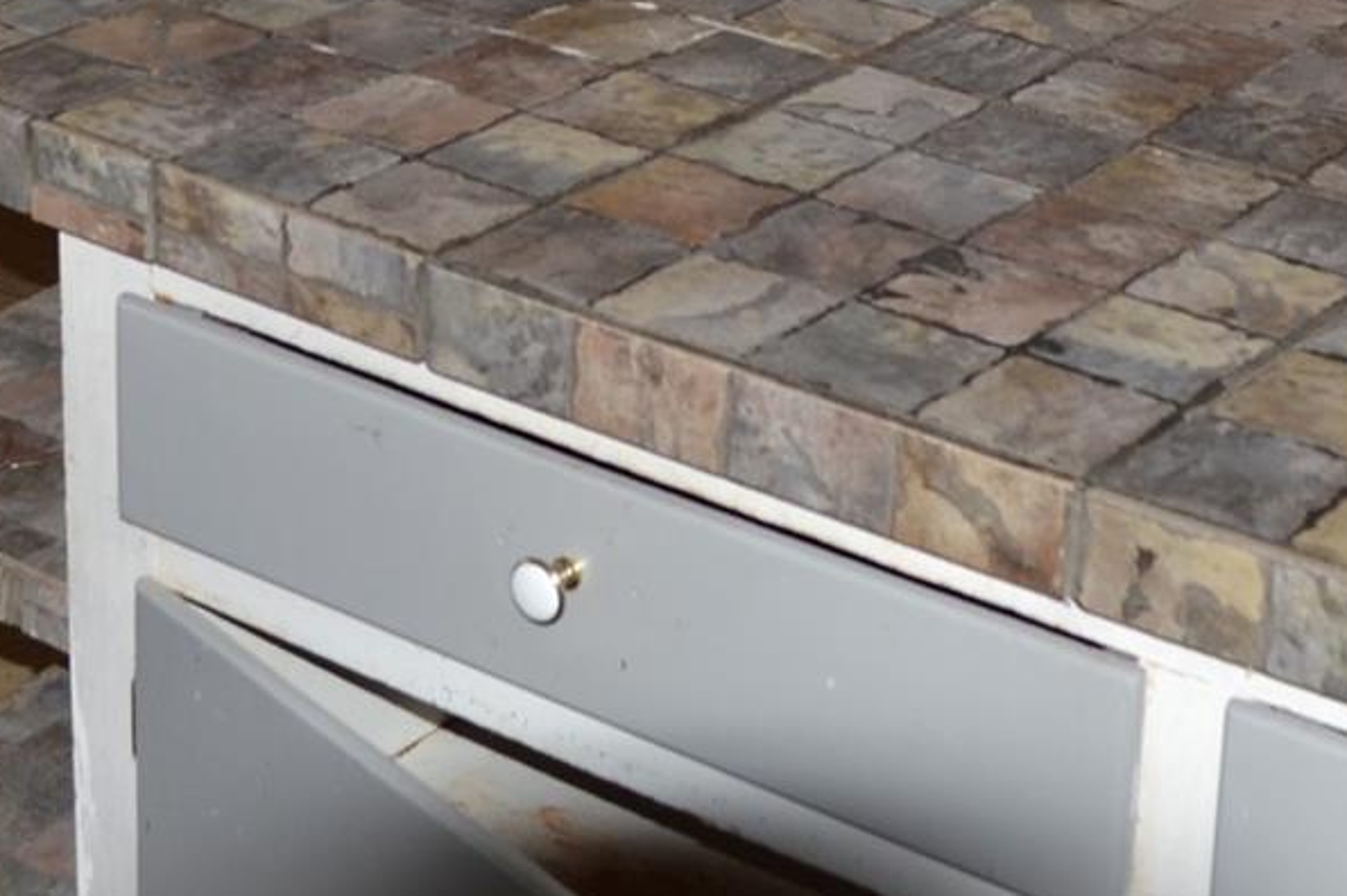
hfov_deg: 21.9
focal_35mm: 93
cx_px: 654
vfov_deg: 14.0
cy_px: -336
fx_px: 3478
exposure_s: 1/60
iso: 100
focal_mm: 18
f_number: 3.5
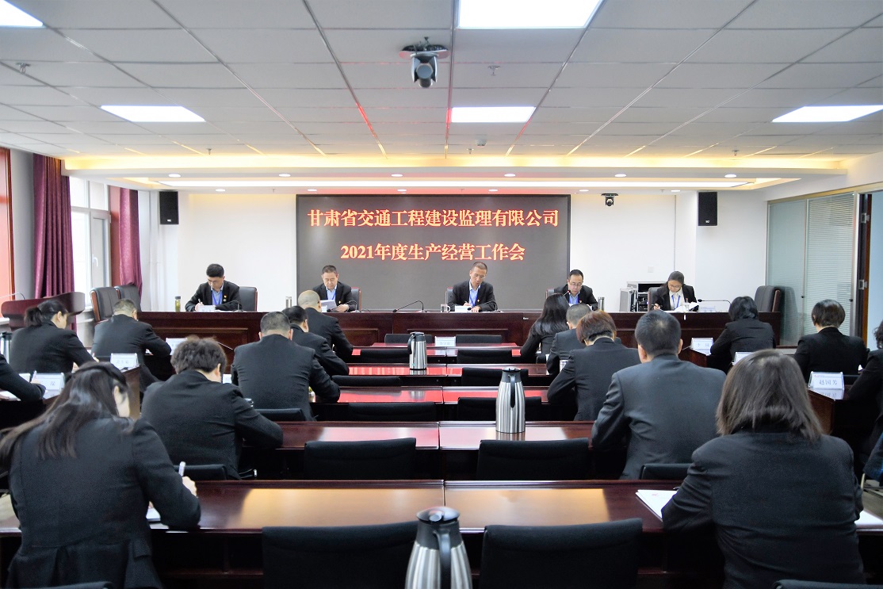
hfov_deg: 57.2
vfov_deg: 40.0
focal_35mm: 33
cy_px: 294
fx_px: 809
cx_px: 442
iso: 800
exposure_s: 1/160
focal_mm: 22
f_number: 3.5
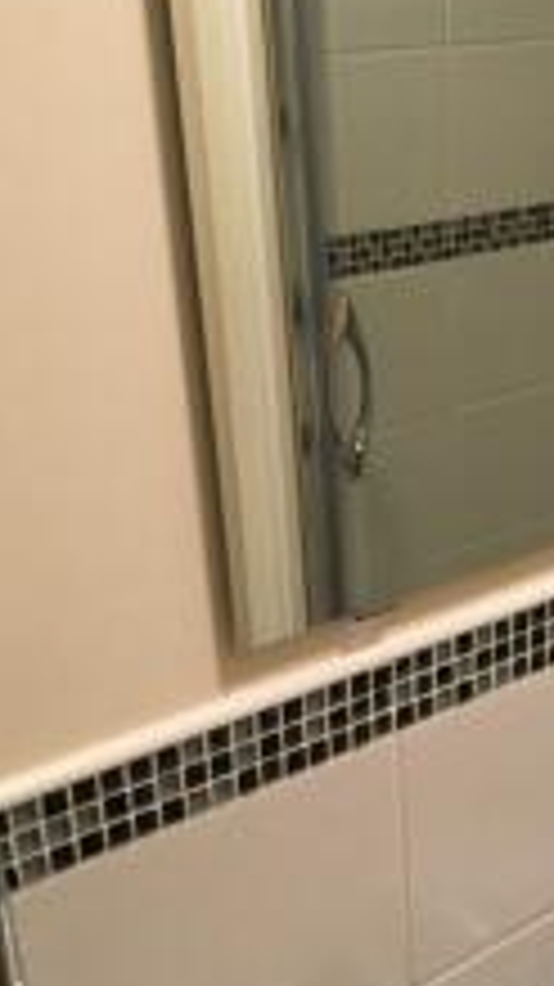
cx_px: 662
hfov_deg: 18.1
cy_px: 777
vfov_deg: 32.5
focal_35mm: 63
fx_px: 1647
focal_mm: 4.15
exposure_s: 1/33
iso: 200
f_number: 2.2
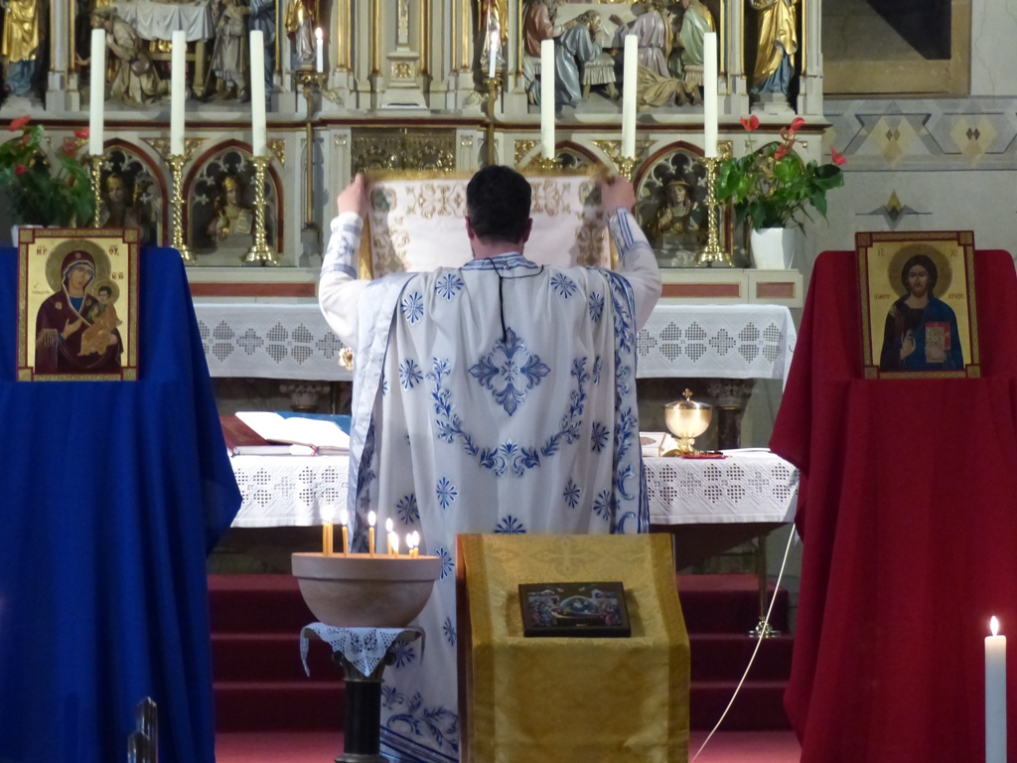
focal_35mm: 186
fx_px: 5465
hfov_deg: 10.6
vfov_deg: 8.0
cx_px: 508
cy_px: 382
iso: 800
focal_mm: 33.5
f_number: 2.8
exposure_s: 1/50
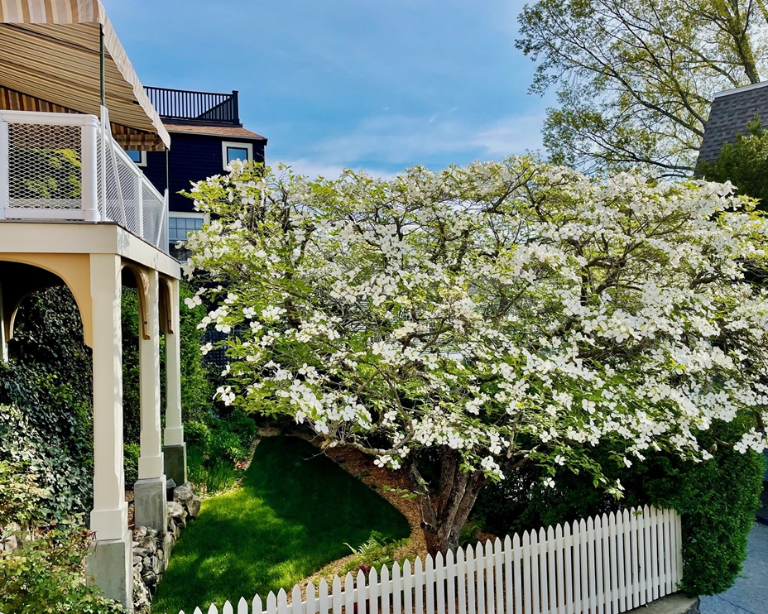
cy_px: 303
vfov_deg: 51.5
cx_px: 386
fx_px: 636
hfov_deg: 62.2
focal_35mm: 28
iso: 32
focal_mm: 4.2
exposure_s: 1/3125
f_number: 1.6
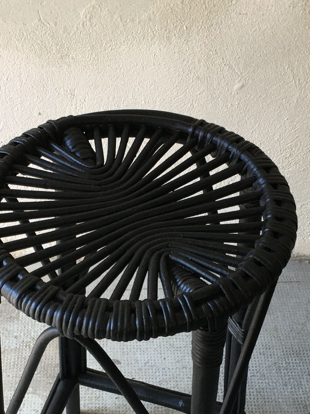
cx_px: 127
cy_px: 331
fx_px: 752
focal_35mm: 63
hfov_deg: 23.3
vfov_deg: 30.0
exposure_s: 1/33
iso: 40
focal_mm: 4.15
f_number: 2.2
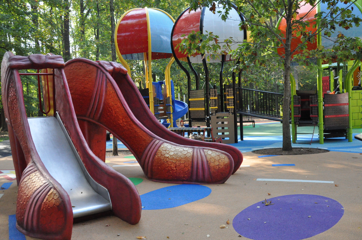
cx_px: 181
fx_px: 362
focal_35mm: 36
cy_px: 120
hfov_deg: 53.2
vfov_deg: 36.8
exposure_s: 1/1600
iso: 3200
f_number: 4
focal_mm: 24
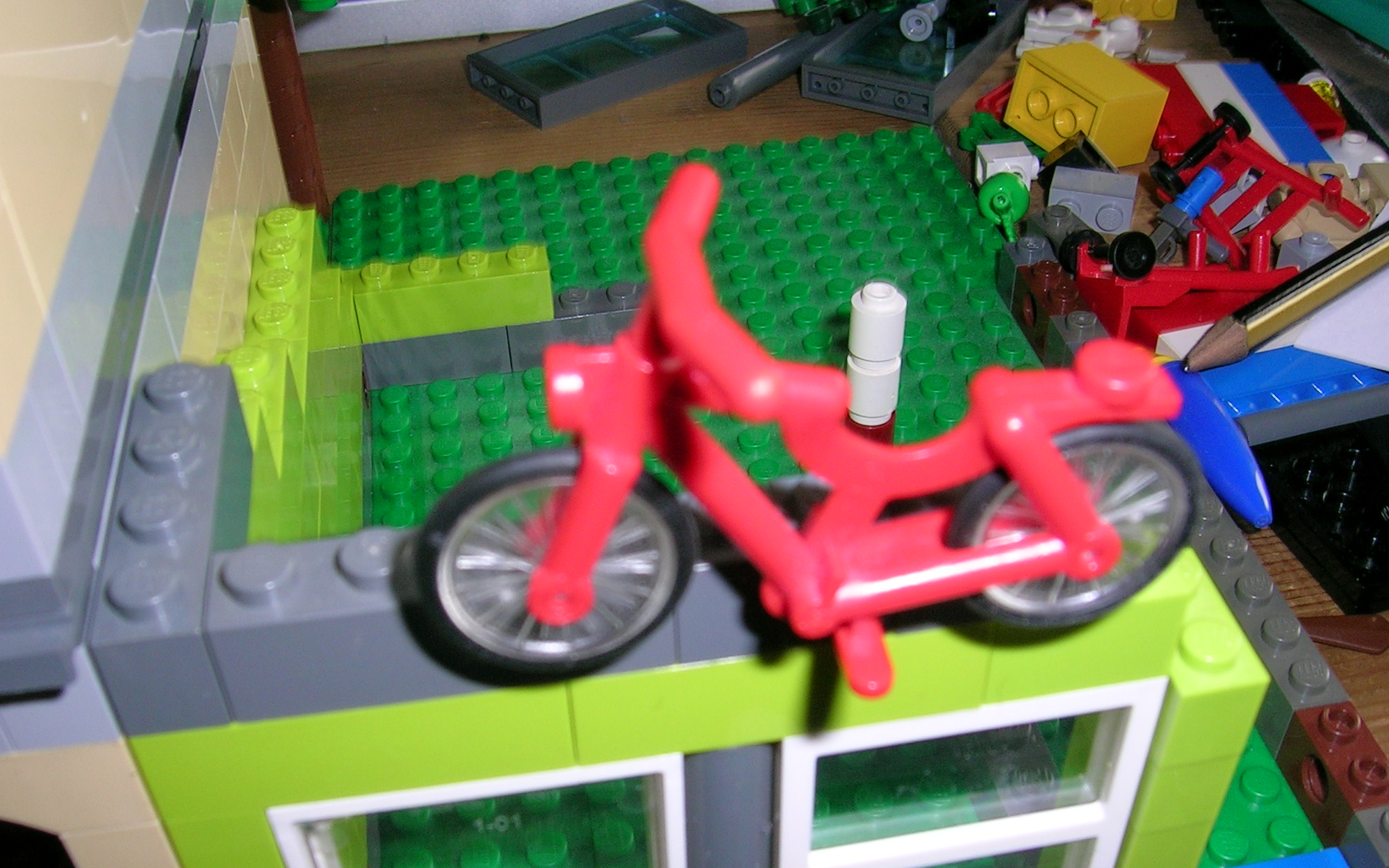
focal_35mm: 38
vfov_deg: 33.5
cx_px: 687
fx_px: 1439
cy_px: 506
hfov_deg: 51.5
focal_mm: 5.4
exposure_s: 1/60.1
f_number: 4.8
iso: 50
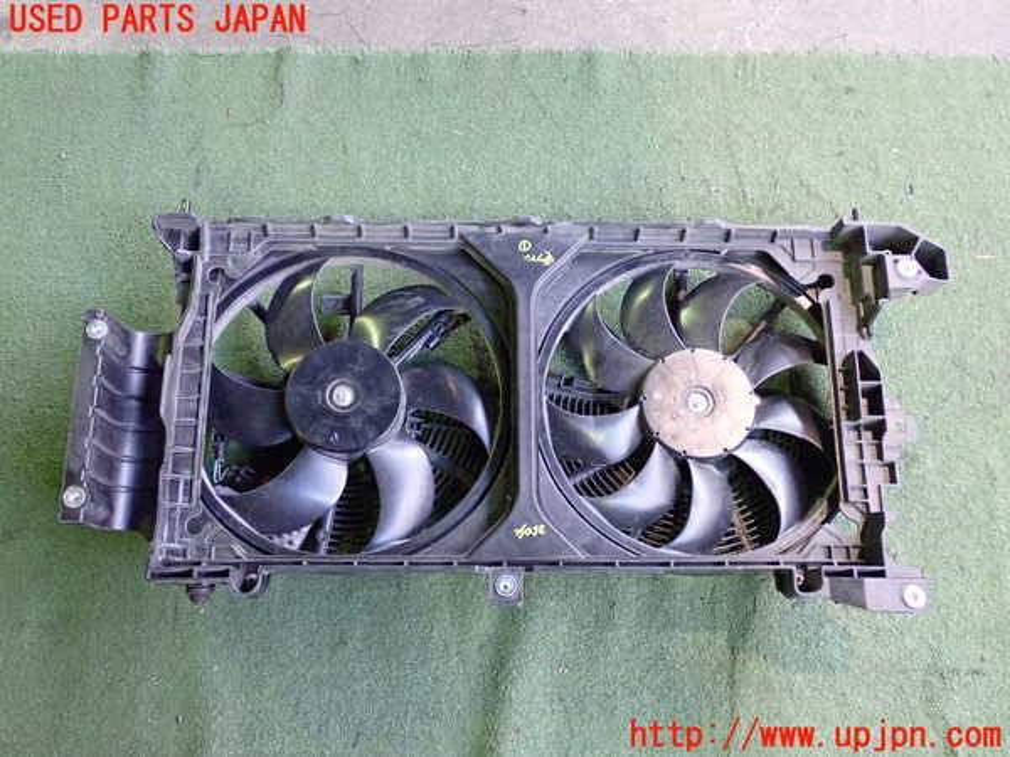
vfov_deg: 37.7
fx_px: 1109
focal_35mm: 38
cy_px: 378
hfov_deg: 49.0
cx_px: 505
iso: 800
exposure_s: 1/40
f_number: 2.7
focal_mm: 6.83
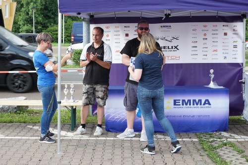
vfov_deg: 20.1
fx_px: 465
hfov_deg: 29.9
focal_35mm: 68
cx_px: 124
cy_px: 82
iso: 160
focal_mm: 45
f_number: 5.6
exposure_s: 1/100
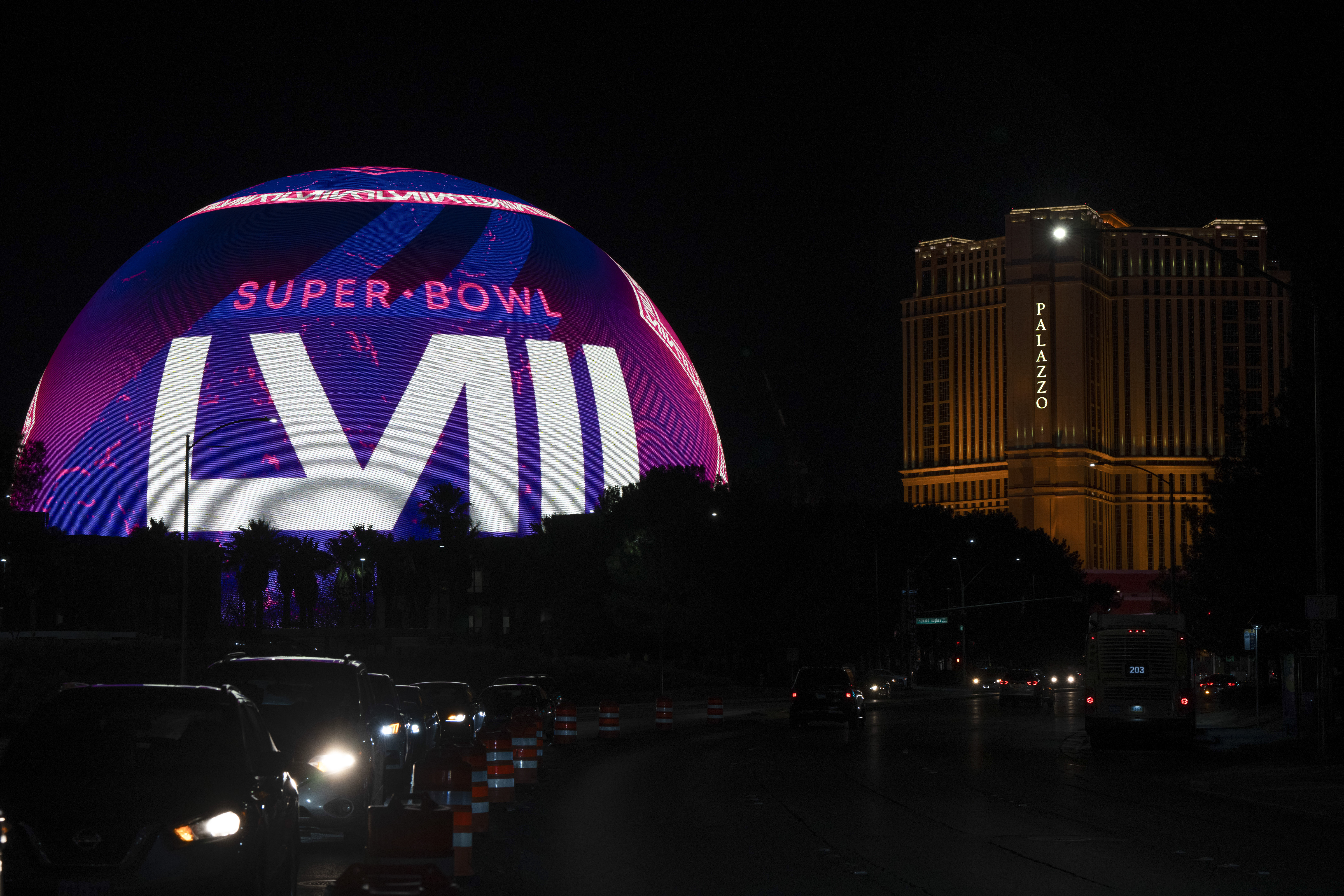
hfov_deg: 28.8
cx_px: 672
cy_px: 448
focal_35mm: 70
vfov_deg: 19.5
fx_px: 2613
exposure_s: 1/100
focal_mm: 70
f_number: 8
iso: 640
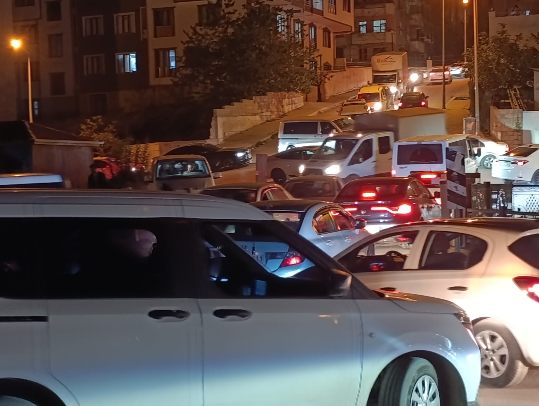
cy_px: 203
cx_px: 270
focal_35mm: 70
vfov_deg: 21.1
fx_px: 1092
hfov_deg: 27.7
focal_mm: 6.11
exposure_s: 1/24
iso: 1252
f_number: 1.65
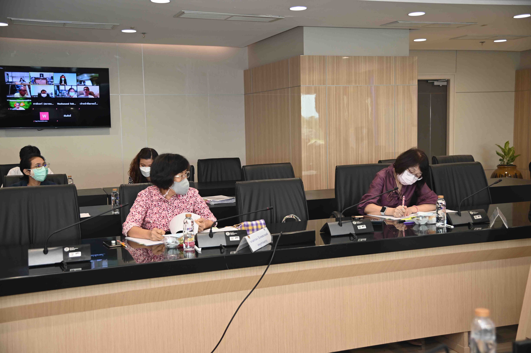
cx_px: 266
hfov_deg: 48.5
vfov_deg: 33.4
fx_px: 590
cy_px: 176
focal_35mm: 40
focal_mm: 40
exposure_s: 1/60
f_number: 4
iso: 320
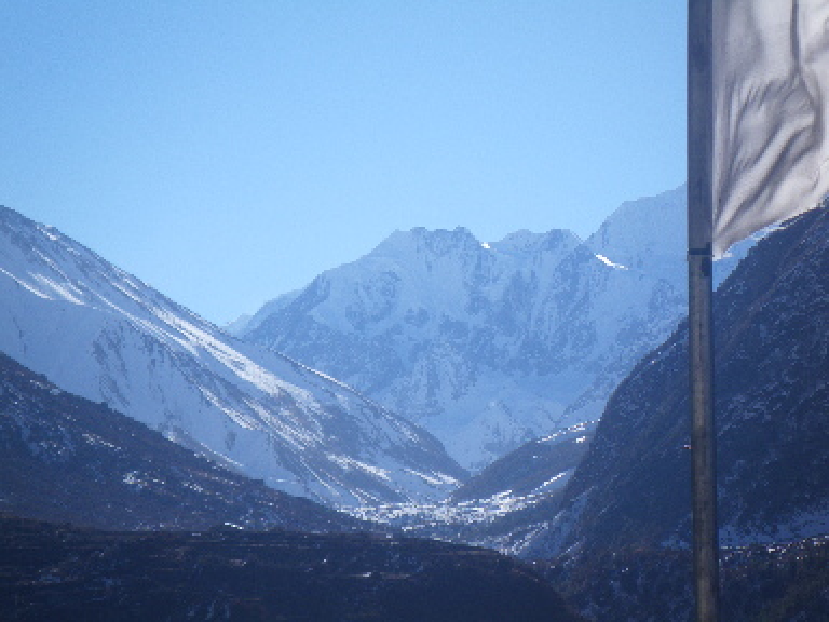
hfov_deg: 14.1
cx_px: 414
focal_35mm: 140
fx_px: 3353
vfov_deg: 10.6
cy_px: 311
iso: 50
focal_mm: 25
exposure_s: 1/320
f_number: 5.5
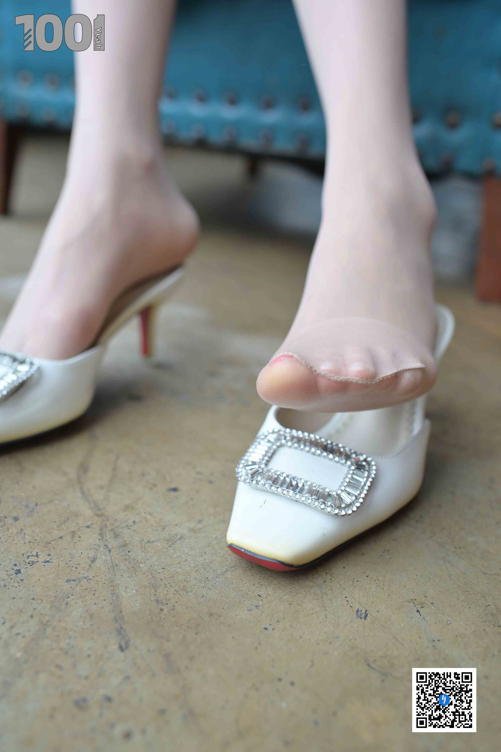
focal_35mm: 35
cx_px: 250
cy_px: 376
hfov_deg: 37.9
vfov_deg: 54.4
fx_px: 731
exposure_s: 1/250
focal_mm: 35
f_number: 3.5
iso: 800
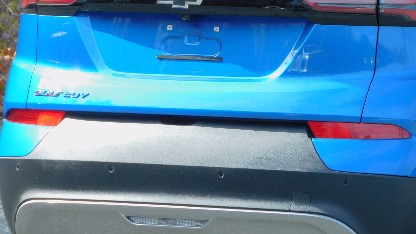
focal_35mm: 662
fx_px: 7301
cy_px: 131
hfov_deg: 3.3
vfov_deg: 1.8
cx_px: 243
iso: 220
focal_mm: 80.6
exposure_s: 1/250
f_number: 5.6
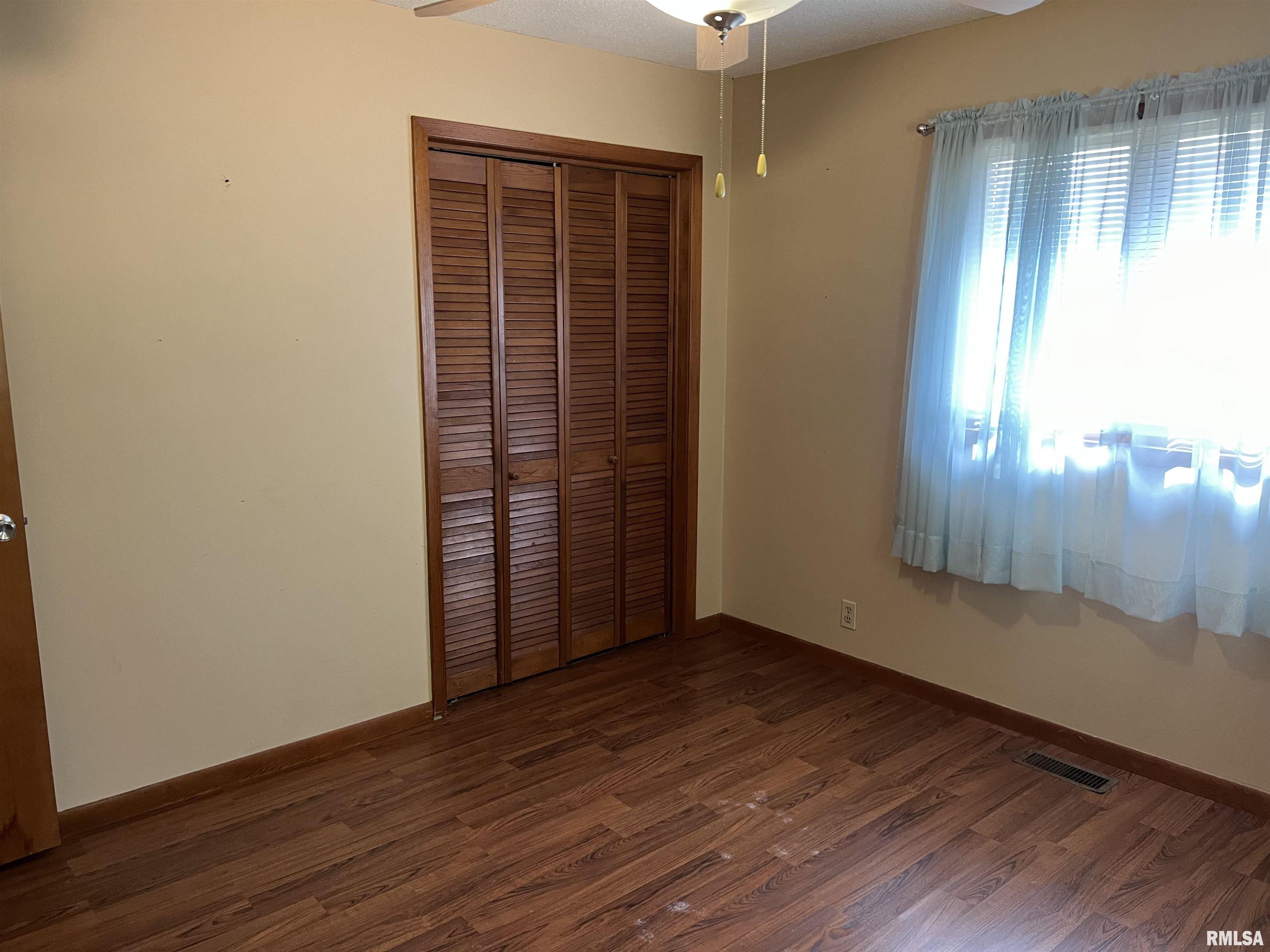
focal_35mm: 26
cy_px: 476
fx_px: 954
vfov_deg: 53.1
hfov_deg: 67.3
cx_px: 635
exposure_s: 1/60
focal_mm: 5.7
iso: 250
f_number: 1.5
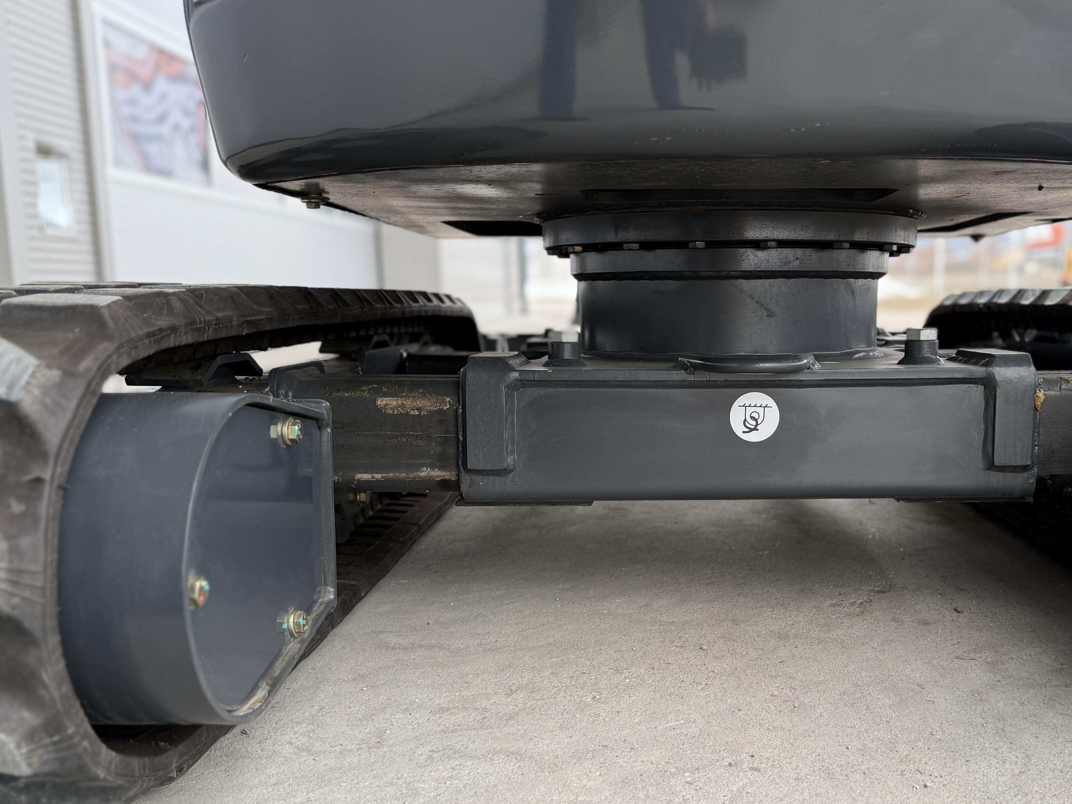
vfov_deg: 41.7
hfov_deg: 53.1
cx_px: 700
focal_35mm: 34
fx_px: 1053
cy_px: 453
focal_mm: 6.76
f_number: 1.78
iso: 80
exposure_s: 1/136
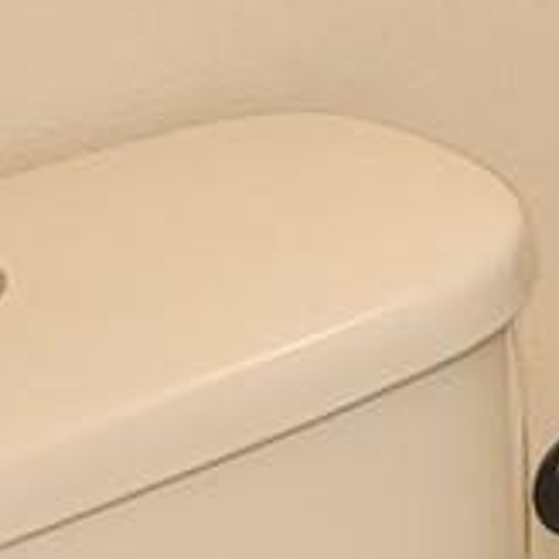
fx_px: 3617
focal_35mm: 198
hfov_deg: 7.5
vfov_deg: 8.8
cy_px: 361
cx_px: 1800
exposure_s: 1/60
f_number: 1.8
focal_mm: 6.4
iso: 125
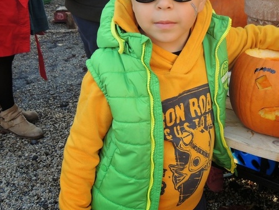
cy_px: 82
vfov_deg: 24.8
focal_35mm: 59
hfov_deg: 32.6
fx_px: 476
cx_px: 159
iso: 100
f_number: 3.2
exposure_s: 1/50
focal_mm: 5.8
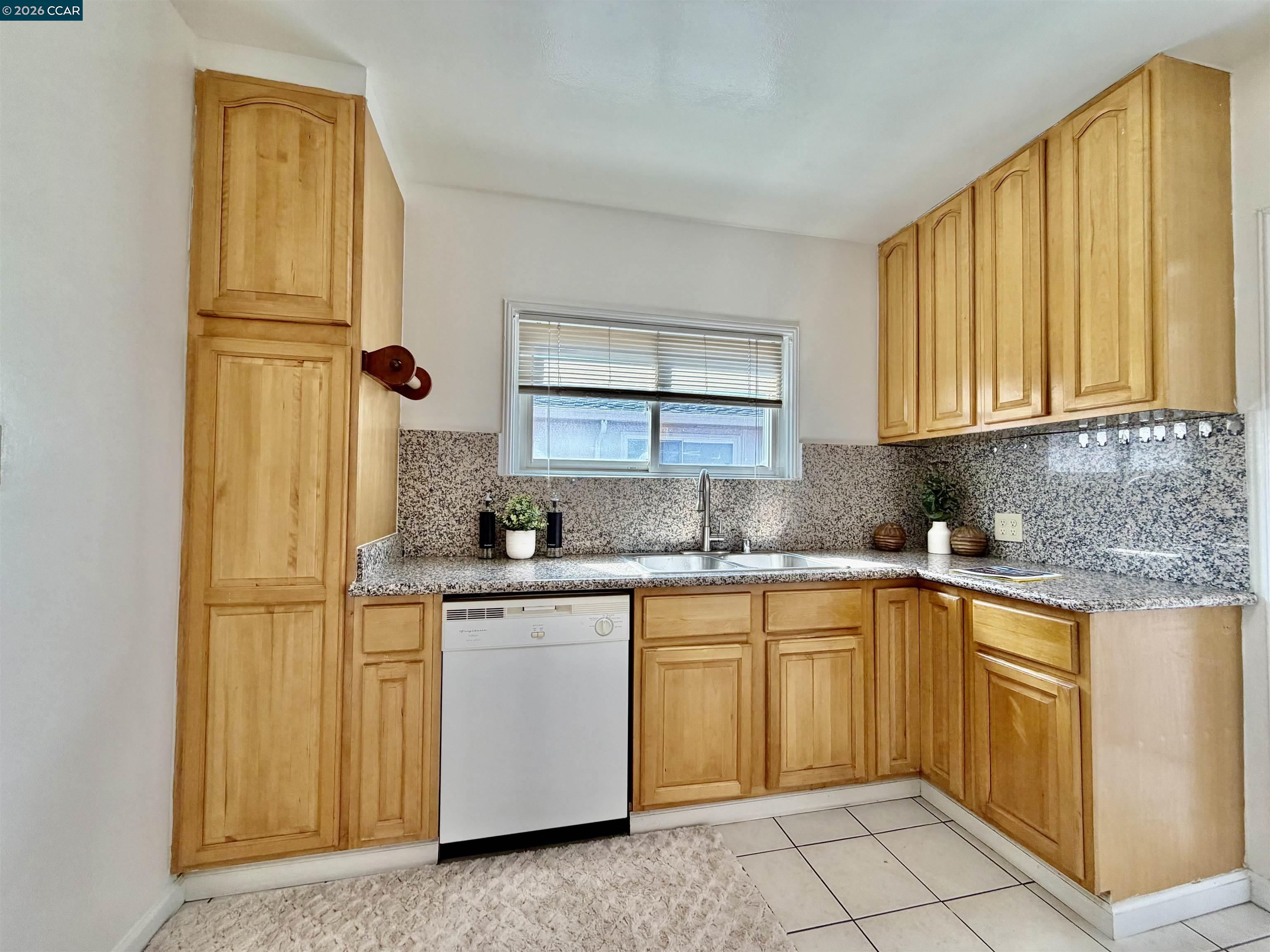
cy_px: 476
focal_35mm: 14
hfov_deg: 102.1
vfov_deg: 85.7
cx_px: 635
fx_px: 514
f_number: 2.2
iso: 125
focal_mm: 2.22
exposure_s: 1/120
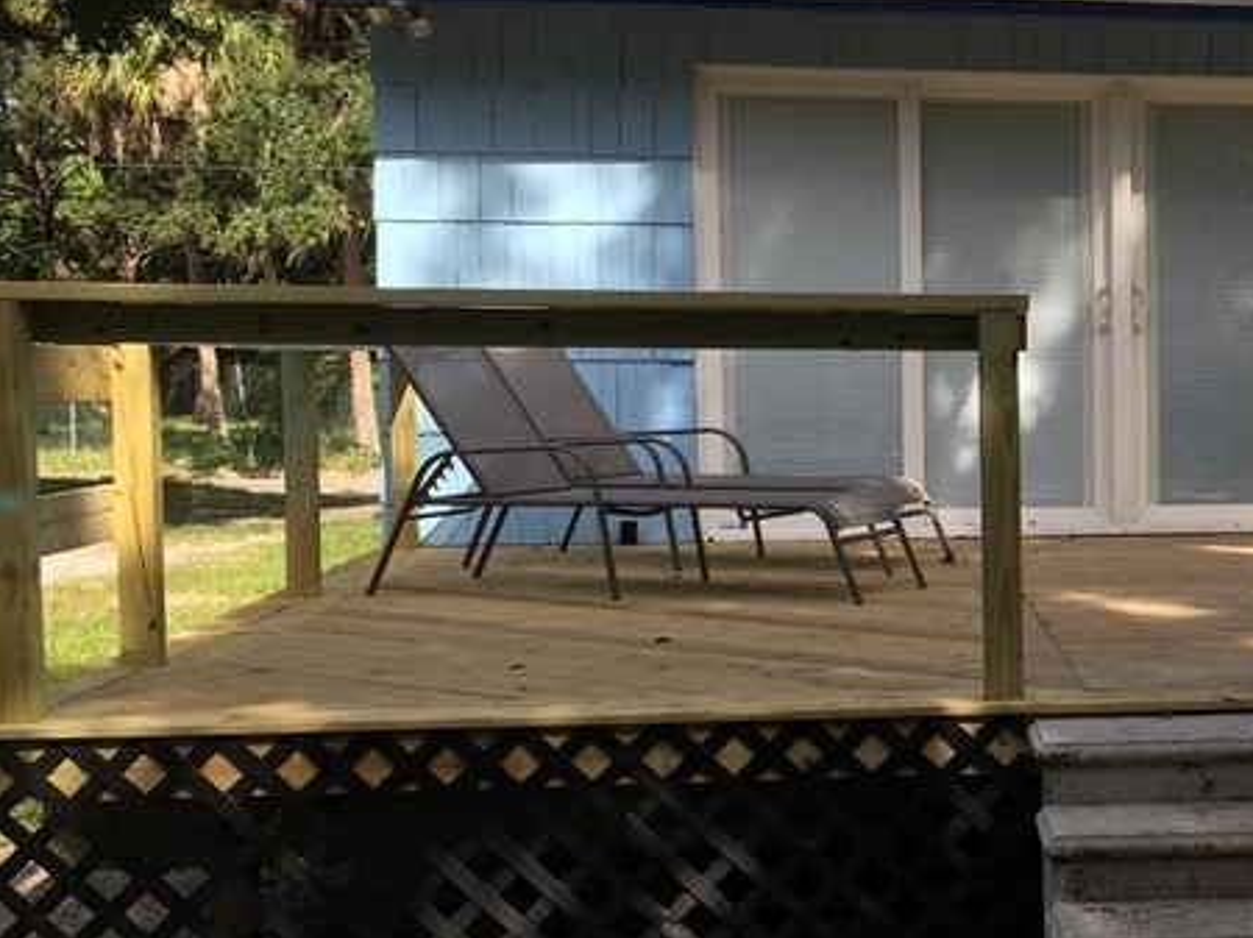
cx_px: 1328
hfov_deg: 27.3
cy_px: 501
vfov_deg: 22.2
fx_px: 2388
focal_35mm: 66
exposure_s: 1/842
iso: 32
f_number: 2.2
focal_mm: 4.15
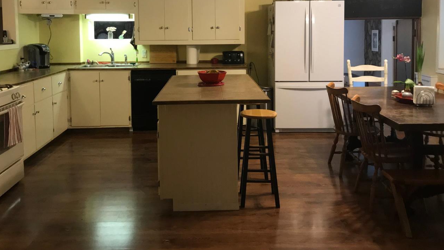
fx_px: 424
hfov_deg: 55.3
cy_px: 58
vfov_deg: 32.1
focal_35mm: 36
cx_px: 216
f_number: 1.8
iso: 160
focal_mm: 3.99
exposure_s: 1/30
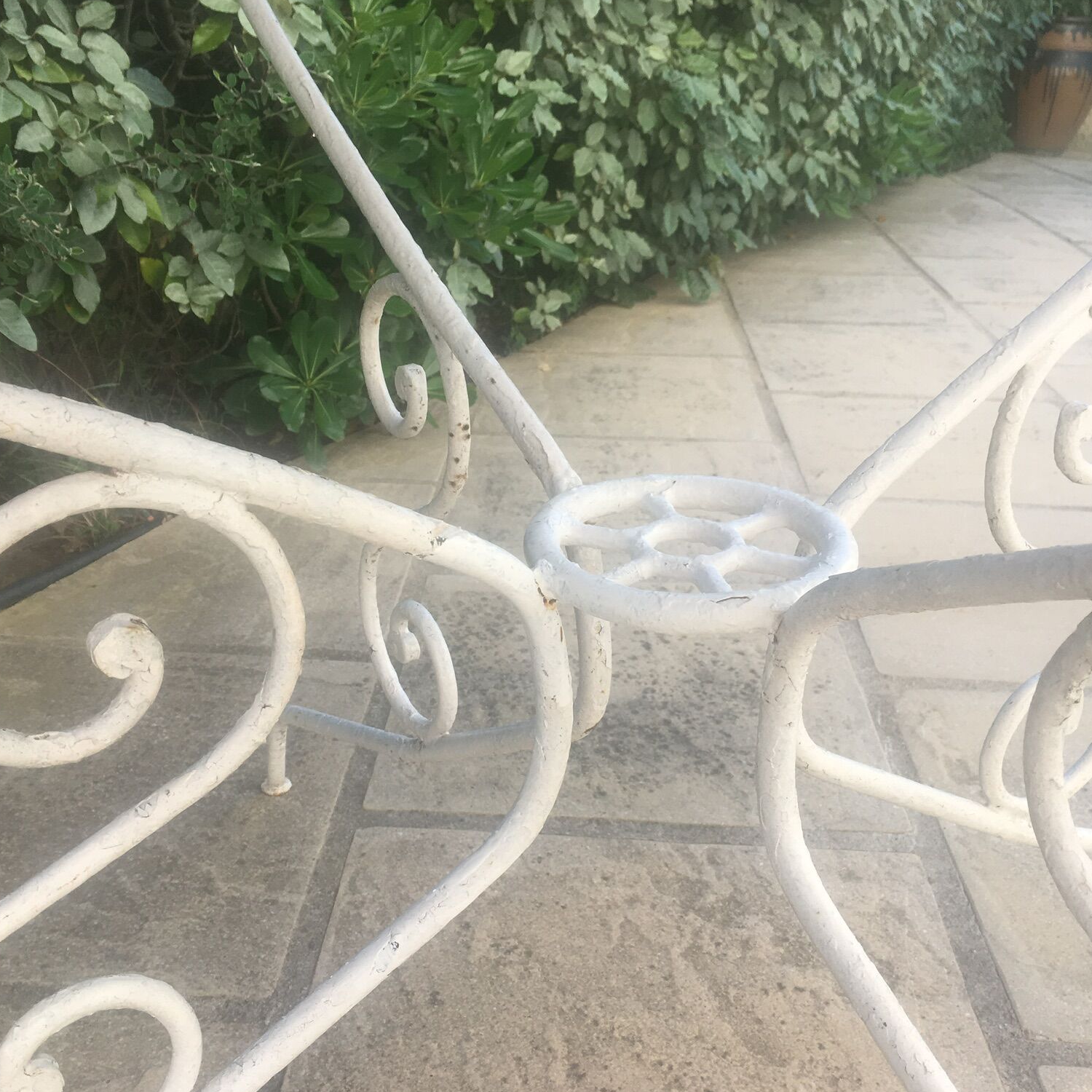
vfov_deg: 47.2
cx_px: 525
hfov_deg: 47.2
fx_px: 1249
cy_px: 552
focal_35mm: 35
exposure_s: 1/351
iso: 25
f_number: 2.2
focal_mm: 4.15
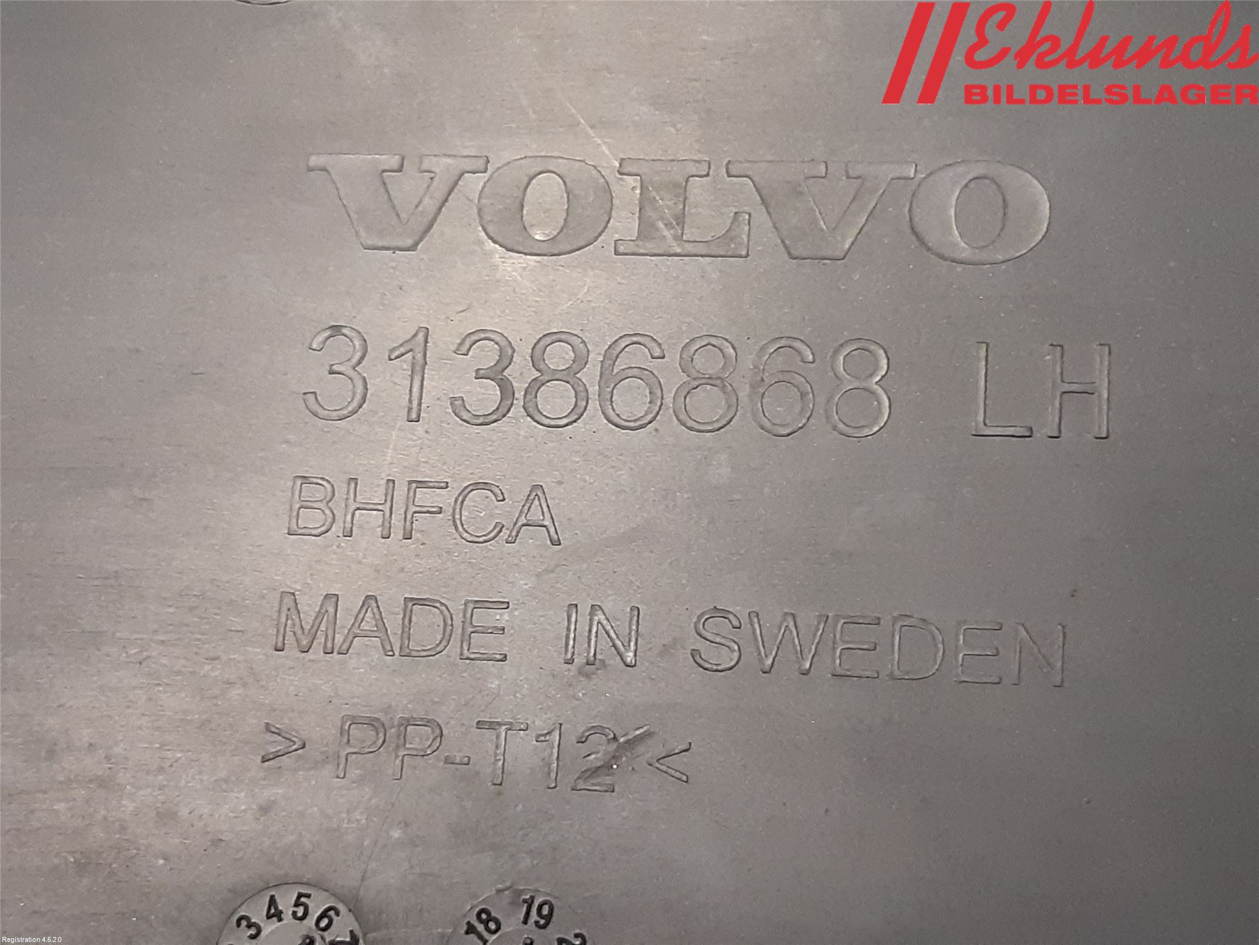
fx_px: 946
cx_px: 630
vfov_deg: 53.1
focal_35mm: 26
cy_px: 472
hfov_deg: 67.3
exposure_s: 1/50
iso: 320
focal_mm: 3.93
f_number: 1.7
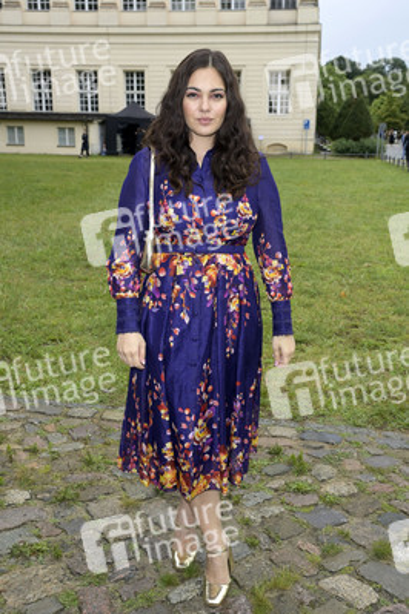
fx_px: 683
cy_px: 307
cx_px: 204
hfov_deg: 33.3
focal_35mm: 40
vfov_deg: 48.5
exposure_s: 1/200
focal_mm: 40
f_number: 6.3
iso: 320
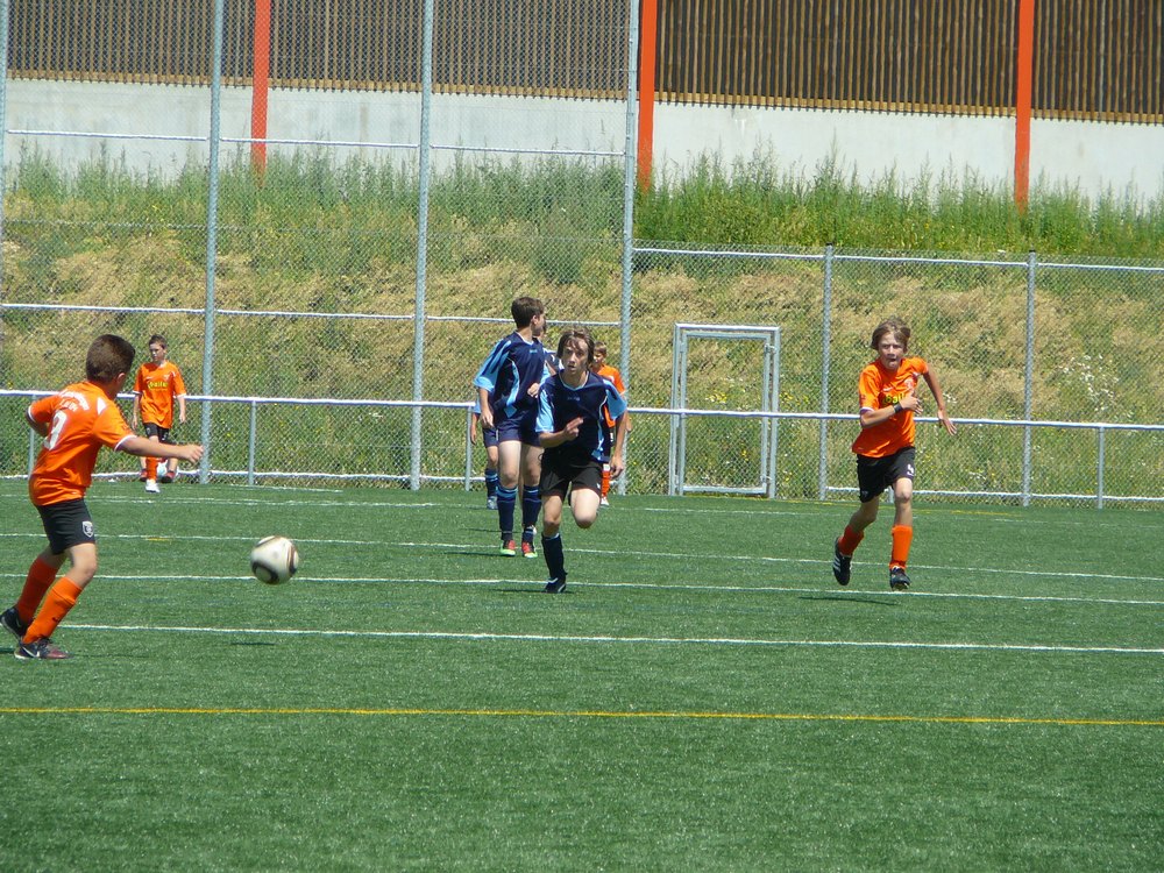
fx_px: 8608
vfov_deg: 5.8
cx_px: 582
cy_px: 436
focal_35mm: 256
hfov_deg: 7.7
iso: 80
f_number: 4.1
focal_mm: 38
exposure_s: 1/640
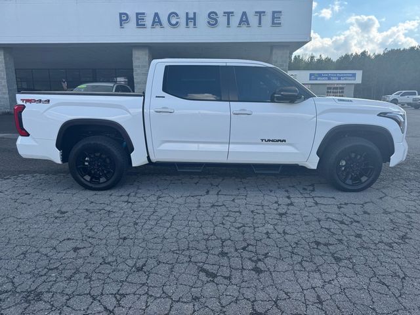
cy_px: 158
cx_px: 210
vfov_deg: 56.8
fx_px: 291
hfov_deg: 71.6
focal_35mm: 24
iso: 80
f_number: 1.78
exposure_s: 1/1637
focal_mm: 6.76
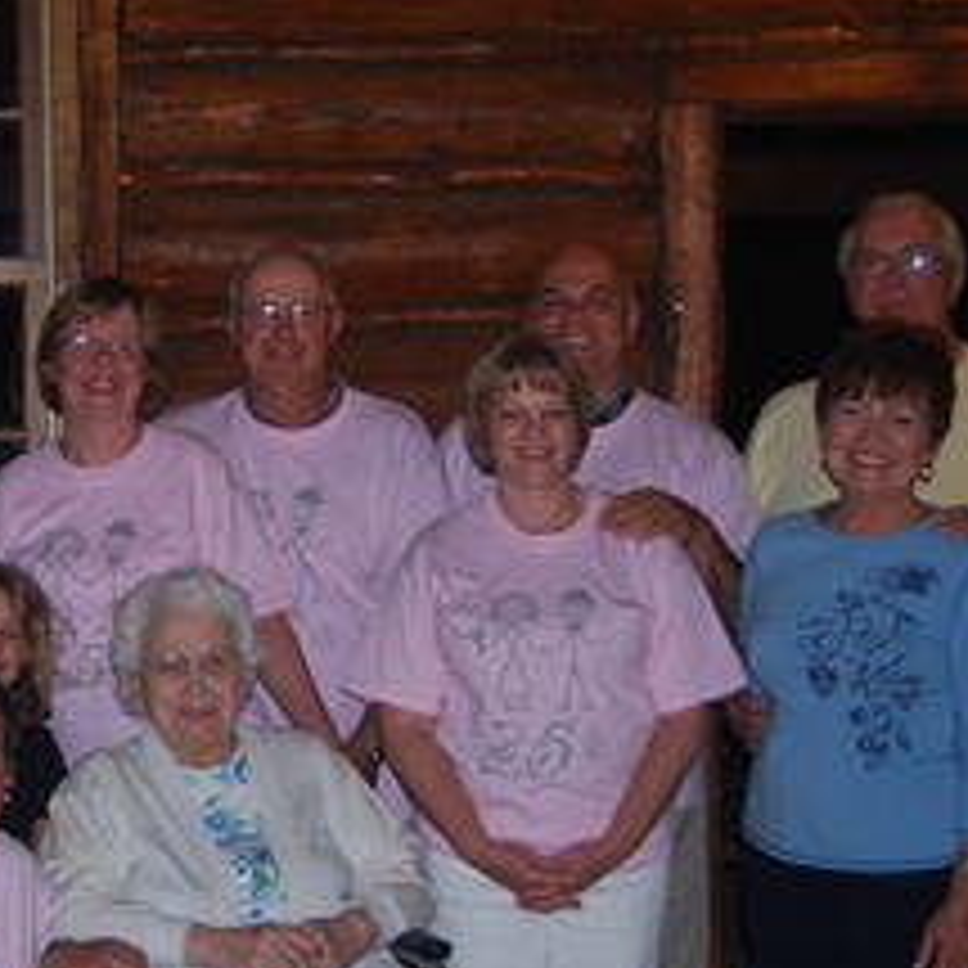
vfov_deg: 21.4
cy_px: 525
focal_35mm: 81
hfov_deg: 21.1
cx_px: 149
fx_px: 2563
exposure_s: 1/60
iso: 200
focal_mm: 34
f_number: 4.5
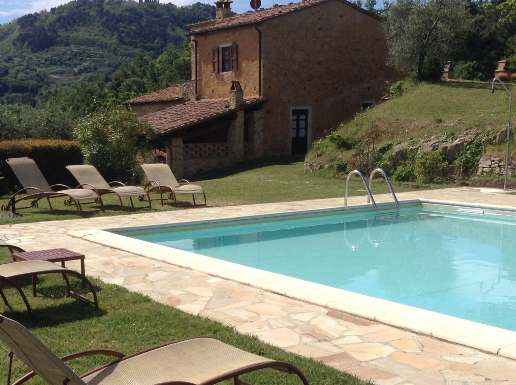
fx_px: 804
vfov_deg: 26.7
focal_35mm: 54
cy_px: 268
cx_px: 208
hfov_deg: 35.5
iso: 25
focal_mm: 3.3
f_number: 2.4
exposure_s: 1/1656
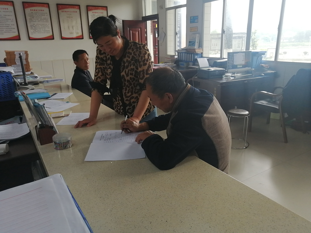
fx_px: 243
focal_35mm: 27
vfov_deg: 51.4
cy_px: 116
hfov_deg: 65.3
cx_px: 156
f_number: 1.8
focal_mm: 3.62
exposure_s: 1/100
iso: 64
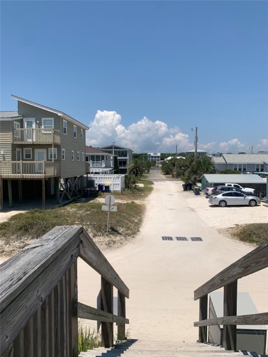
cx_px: 134
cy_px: 178
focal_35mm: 26
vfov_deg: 67.3
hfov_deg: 53.1
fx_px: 268
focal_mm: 4.25
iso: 25
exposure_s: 1/4464
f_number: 1.8
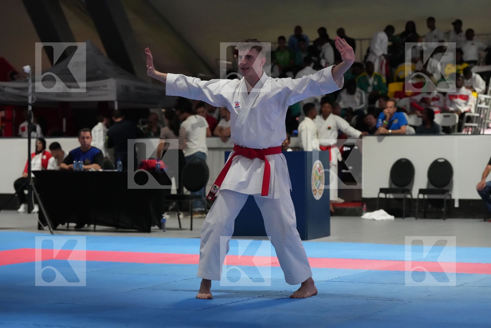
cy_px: 164
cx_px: 246
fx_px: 1282
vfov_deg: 14.6
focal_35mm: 94
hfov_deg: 21.7
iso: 8000
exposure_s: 1/500
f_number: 4
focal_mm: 94
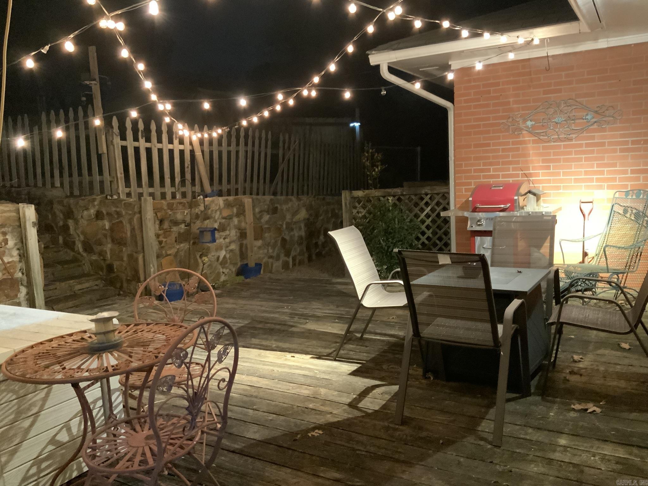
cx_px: 324
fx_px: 543
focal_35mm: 29
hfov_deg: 61.7
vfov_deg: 48.2
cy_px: 243
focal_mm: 3
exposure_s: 1/30
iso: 500
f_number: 1.8
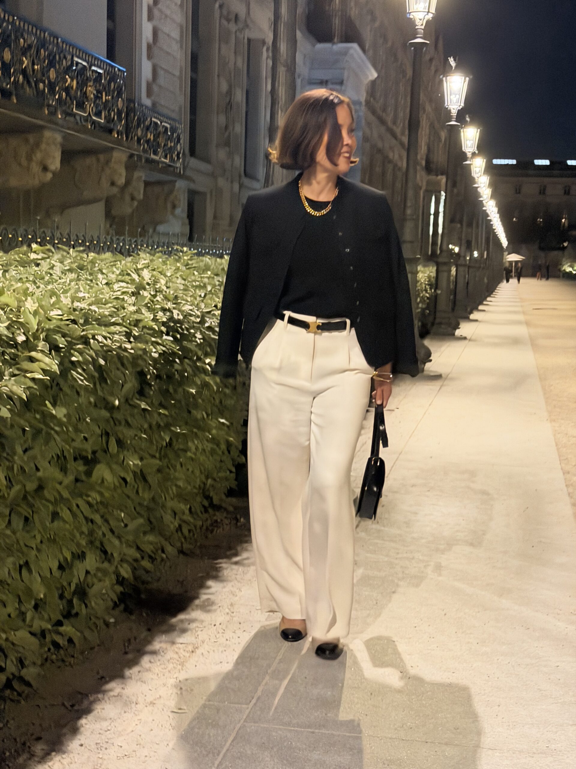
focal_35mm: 48
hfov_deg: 30.3
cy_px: 384
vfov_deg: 39.7
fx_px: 1065
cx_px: 288
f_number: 1.78
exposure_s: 1/30
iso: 800
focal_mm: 6.76
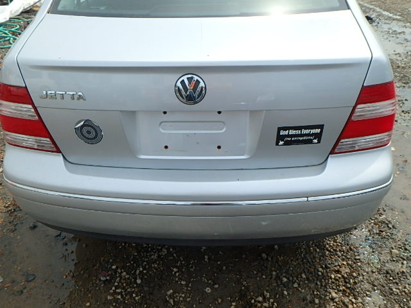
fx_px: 344
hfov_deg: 61.7
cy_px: 154
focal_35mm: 29
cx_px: 206
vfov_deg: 48.2
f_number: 4.6
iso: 125
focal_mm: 5.2
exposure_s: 1/640
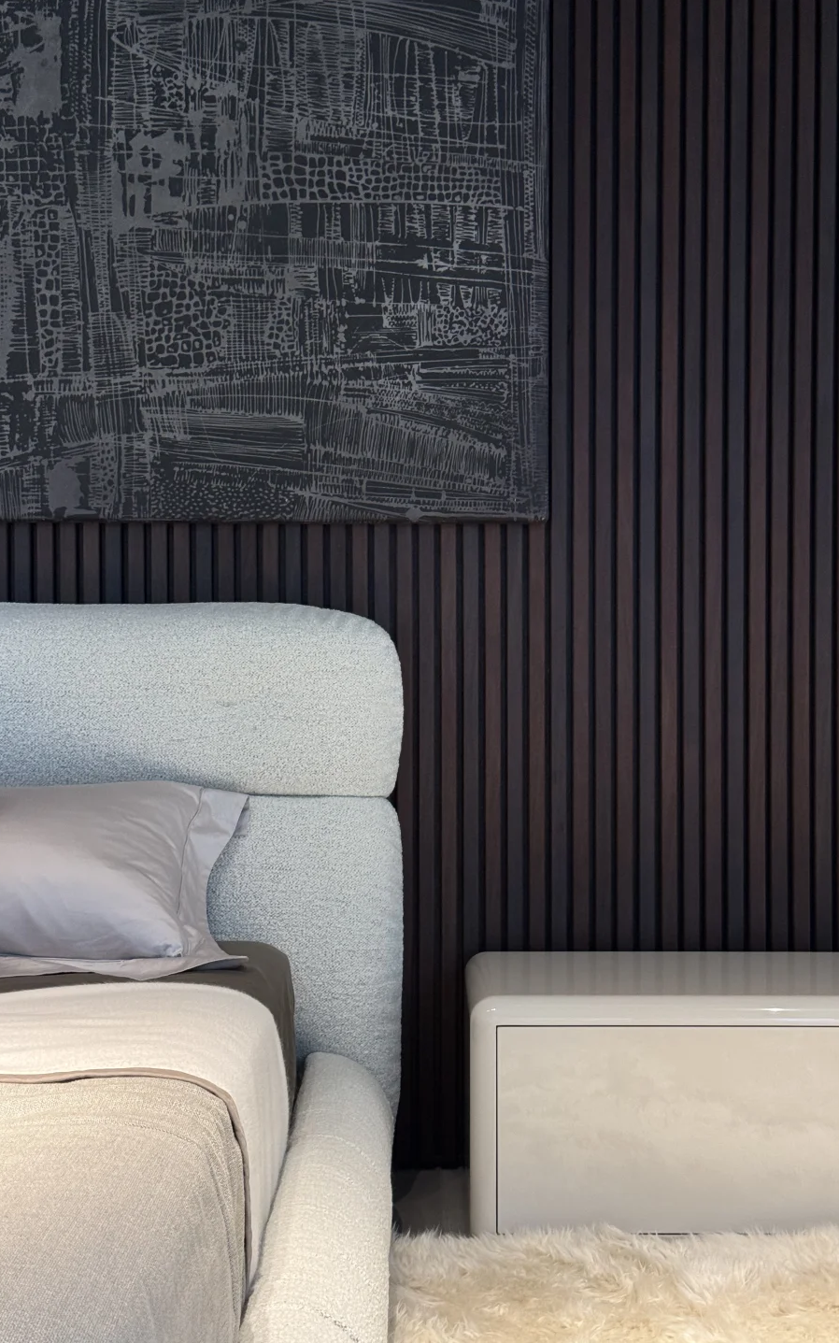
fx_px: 1866
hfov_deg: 25.3
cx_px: 468
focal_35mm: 51
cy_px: 671
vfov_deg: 39.6
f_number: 1.78
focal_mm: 6.76
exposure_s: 1/100
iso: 160
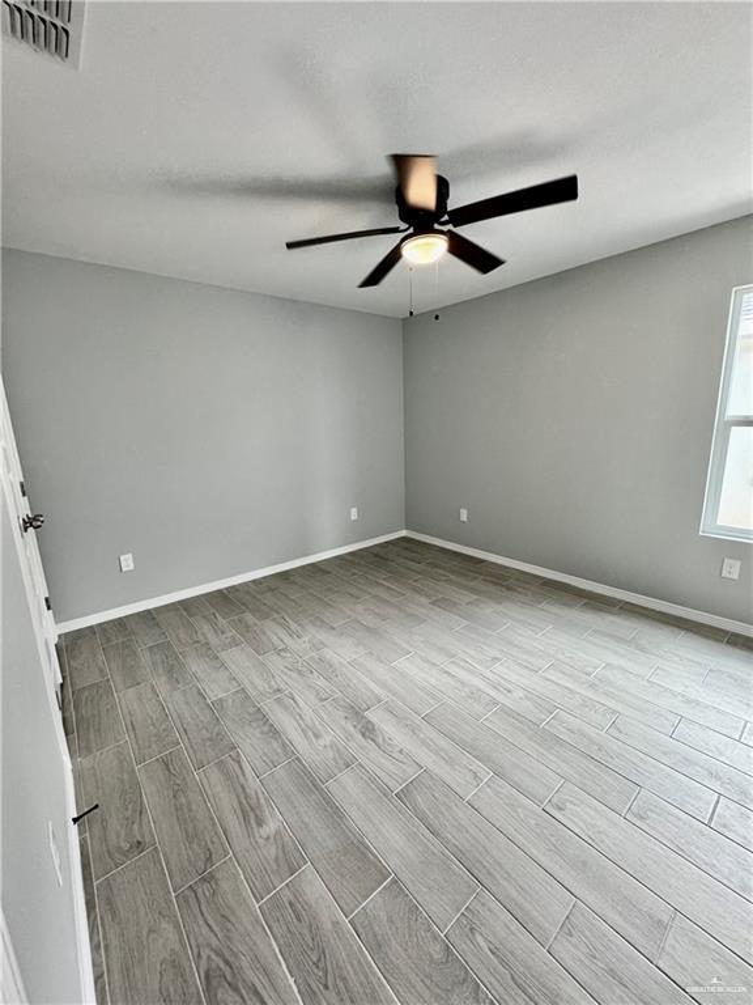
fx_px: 406
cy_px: 502
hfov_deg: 85.7
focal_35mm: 14
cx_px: 376
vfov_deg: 102.1
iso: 200
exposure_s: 1/120
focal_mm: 2.22
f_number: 2.2
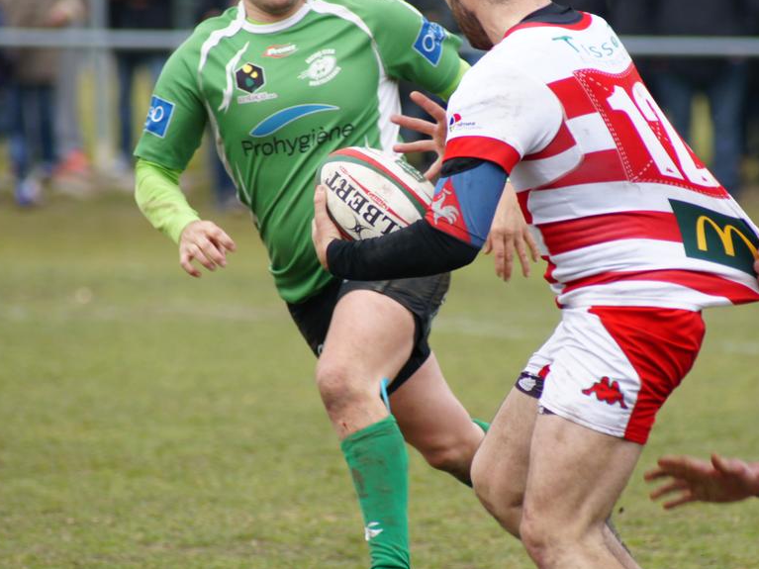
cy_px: 269
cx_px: 431
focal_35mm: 577
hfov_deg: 3.4
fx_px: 12649
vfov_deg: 2.6
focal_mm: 300
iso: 400
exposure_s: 1/800
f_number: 5.6
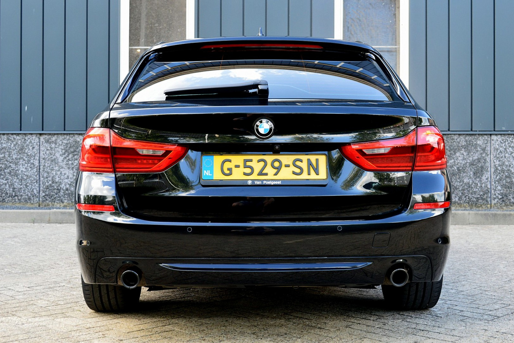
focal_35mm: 51
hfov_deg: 38.9
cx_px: 257
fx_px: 728
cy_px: 172
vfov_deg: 26.5
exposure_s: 1/60
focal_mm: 34
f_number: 8
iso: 400
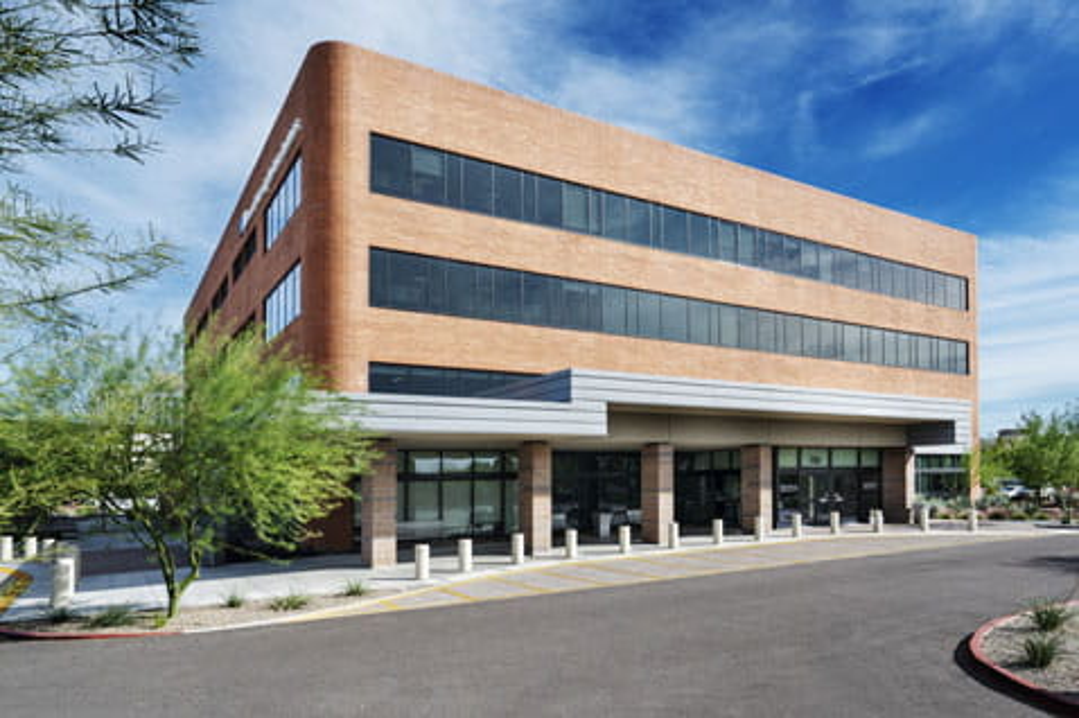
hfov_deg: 78.6
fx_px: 659
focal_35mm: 22
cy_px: 359
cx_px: 540
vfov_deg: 57.2
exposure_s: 1/25
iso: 50
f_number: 16
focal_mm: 22
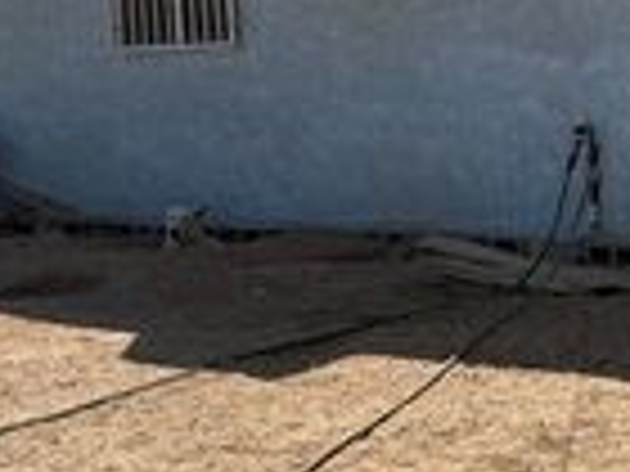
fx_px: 1565
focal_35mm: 86
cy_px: 47
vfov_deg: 16.9
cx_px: 706
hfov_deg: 21.5
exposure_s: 1/7353
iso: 80
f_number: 1.78
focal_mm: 6.76
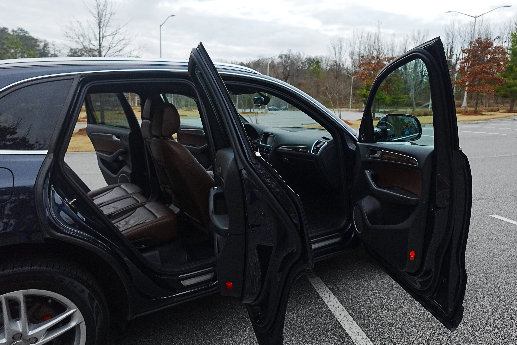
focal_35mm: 24
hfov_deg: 73.7
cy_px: 156
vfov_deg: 53.1
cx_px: 253
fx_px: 345
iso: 125
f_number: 2
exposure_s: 1/4000
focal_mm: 7.6
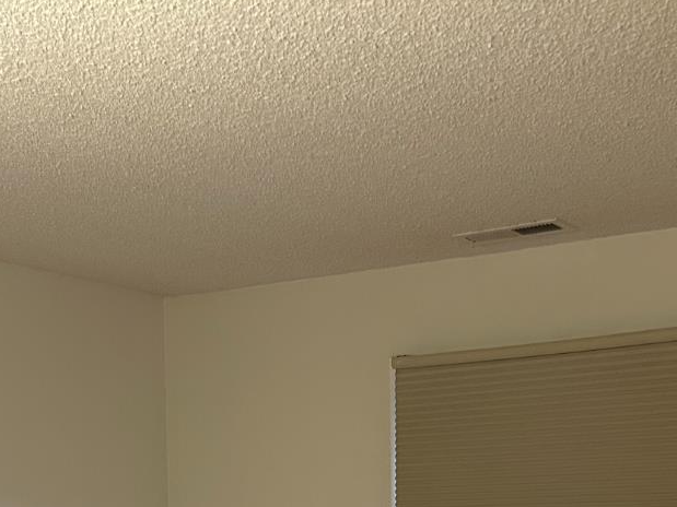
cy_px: 609
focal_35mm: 63
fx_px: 1232
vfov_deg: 21.6
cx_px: 377
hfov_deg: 30.7
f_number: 1.5
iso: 250
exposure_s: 1/60
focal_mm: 5.7
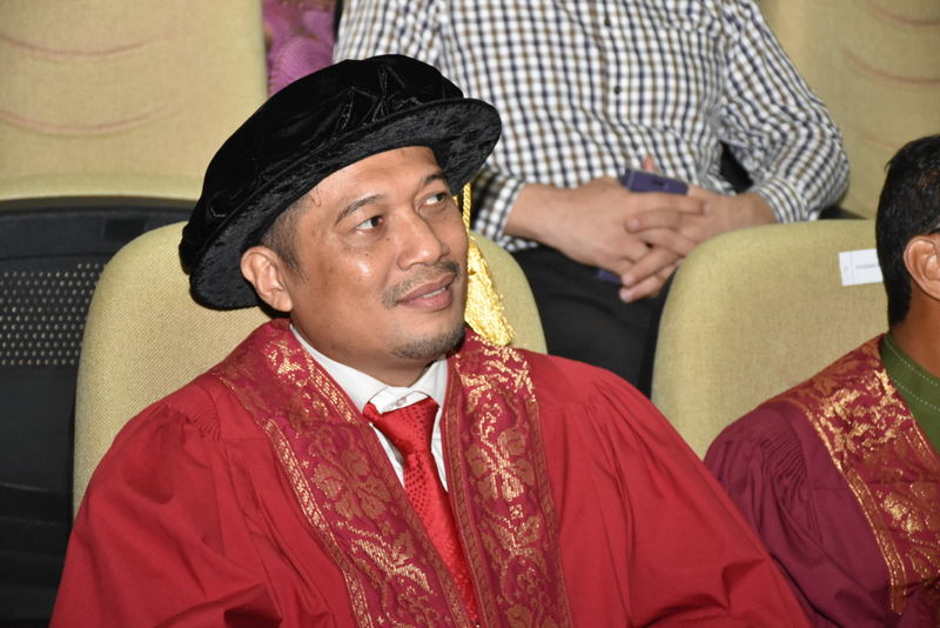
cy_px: 314
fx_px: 3134
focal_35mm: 120
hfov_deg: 17.1
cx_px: 470
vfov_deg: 11.4
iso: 3200
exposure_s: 1/250
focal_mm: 80
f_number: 5.6
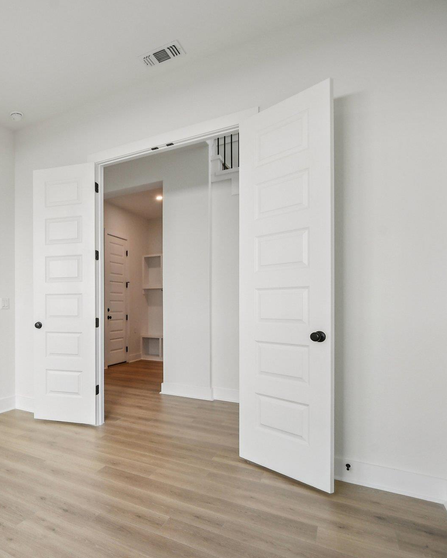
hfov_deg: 54.5
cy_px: 283
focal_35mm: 22
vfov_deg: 75.0
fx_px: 364
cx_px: 40
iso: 400
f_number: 8
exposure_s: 1/100
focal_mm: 10
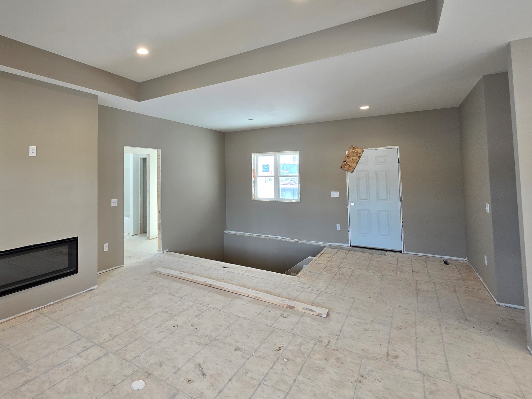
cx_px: 206
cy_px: 162
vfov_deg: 74.0
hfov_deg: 89.5
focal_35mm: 17
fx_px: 261
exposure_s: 1/120
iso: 80
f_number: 2.2
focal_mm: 2.2
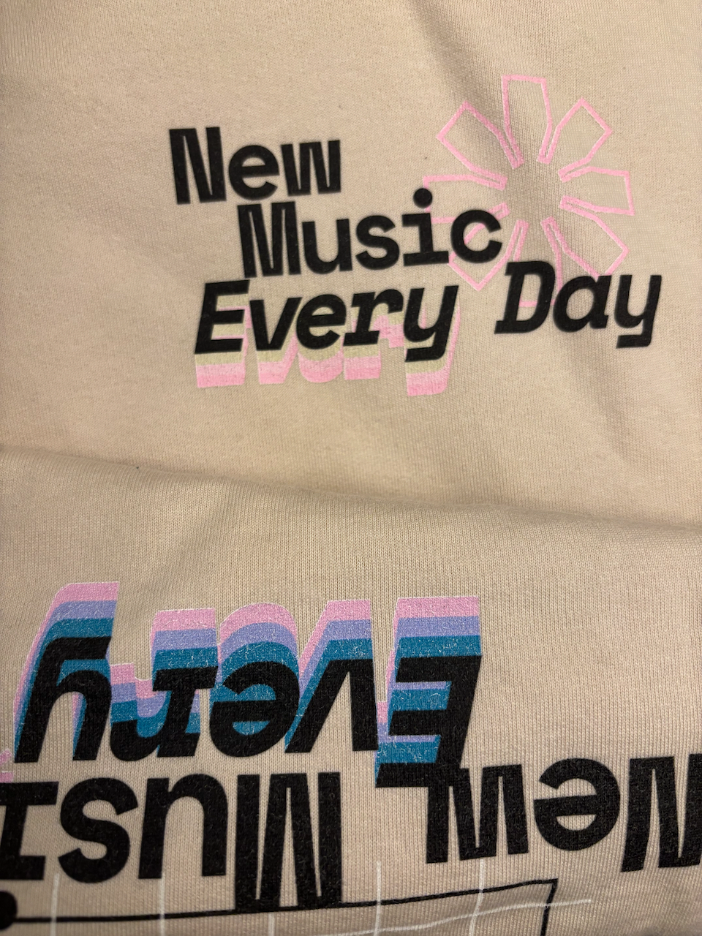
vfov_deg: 67.3
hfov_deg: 53.1
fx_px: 703
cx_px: 351
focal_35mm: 26
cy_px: 468
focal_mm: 5.96
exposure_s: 1/50
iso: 200
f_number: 1.6
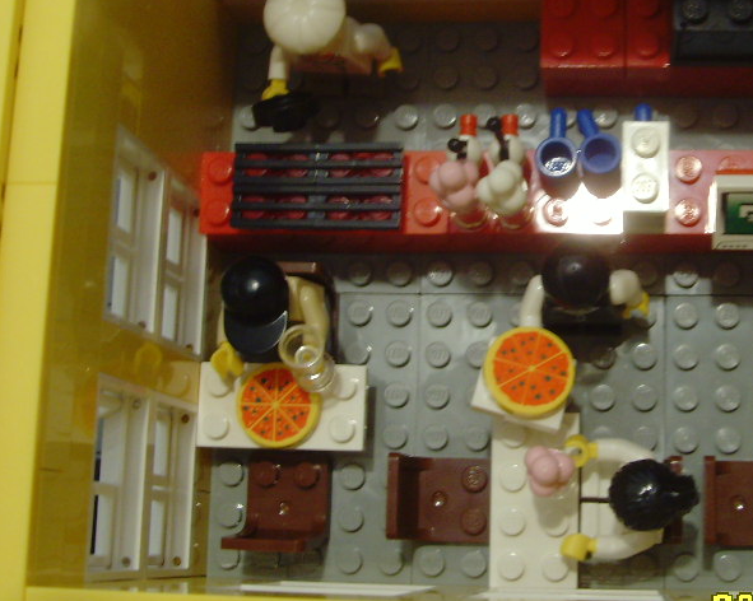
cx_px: 507
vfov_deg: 23.1
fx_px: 1470
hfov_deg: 28.5
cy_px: 219
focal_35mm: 66
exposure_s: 1/8
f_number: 3.5
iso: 200
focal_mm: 6.6
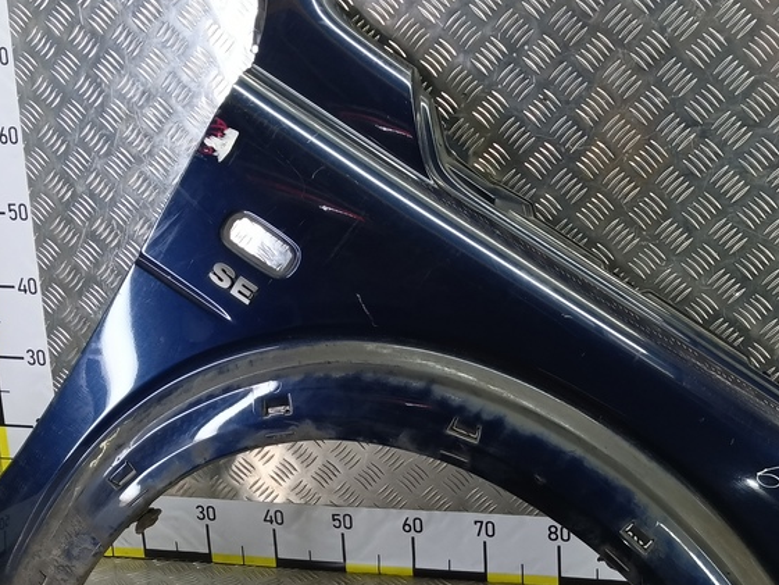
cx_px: 454
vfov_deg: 34.2
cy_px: 359
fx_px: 945
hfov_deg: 44.6
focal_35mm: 42
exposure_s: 1/50
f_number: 1.6
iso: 187
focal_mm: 4.11
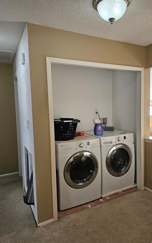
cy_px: 123
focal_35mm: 25
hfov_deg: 49.0
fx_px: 166
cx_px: 91
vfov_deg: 72.5
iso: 640
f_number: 1.7
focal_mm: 6.3
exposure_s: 1/120
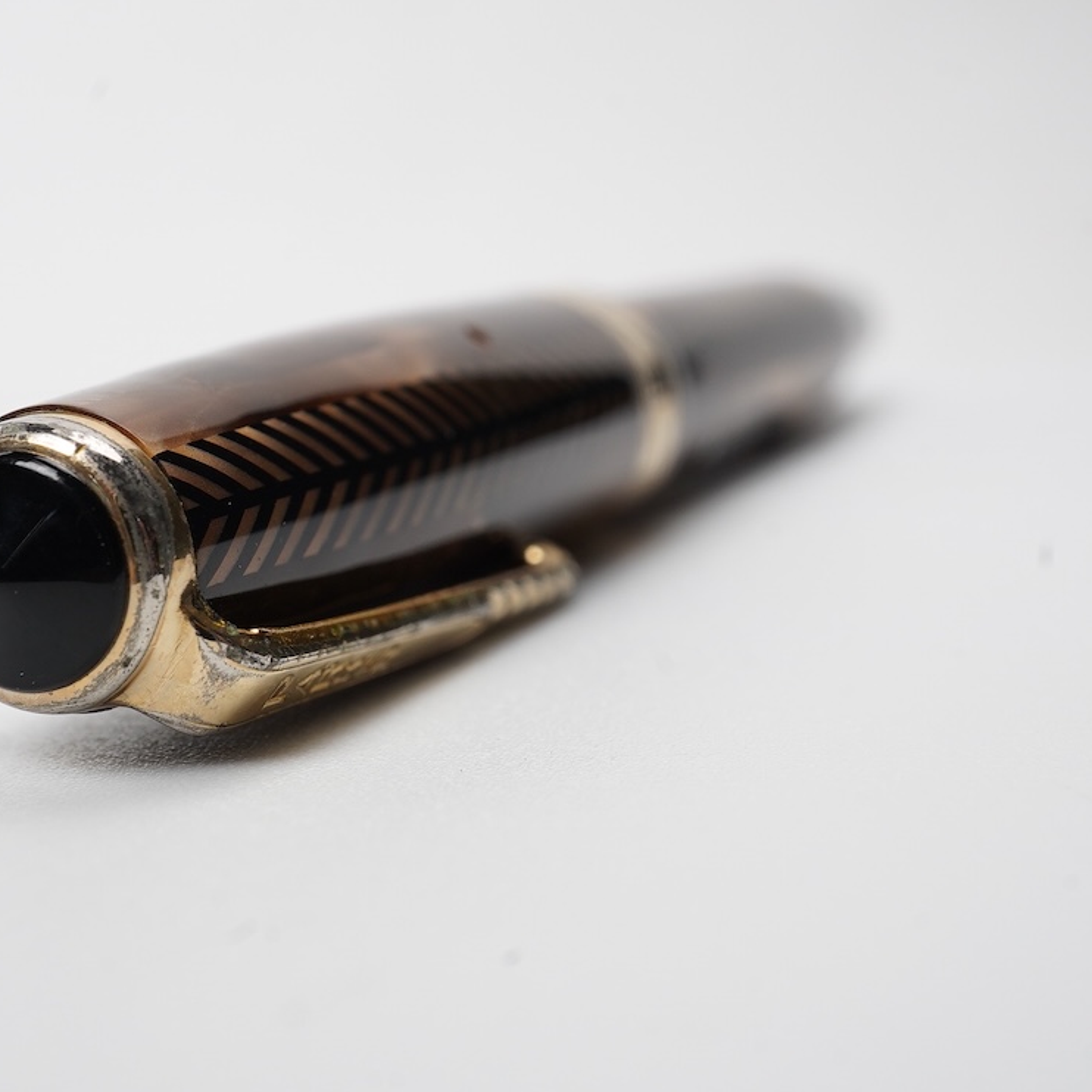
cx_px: 454
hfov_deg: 29.5
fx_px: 2070
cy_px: 543
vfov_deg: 29.6
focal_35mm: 58
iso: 400
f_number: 20
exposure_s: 1/100
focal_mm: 30
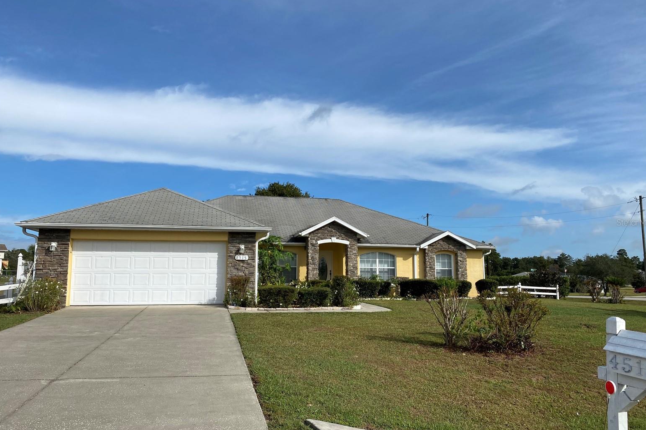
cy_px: 222
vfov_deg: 46.4
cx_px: 322
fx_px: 502
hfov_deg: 65.5
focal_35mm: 28
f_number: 1.8
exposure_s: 1/4274
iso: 32
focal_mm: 4.25
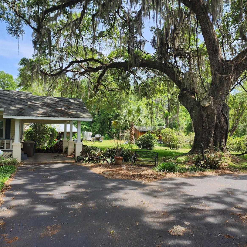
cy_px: 126
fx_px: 226
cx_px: 142
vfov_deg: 57.3
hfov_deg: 57.0
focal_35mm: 28
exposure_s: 1/310
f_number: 1.8
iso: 12
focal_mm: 6.4
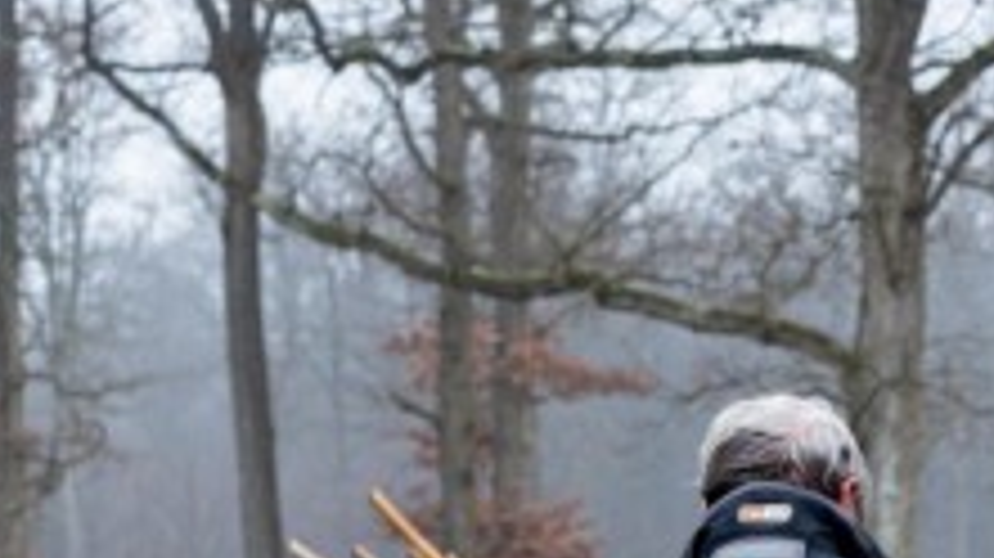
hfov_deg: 7.1
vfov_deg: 4.0
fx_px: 8008
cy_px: 909
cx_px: 765
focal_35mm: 304
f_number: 10
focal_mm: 80
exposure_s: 1/80
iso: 400
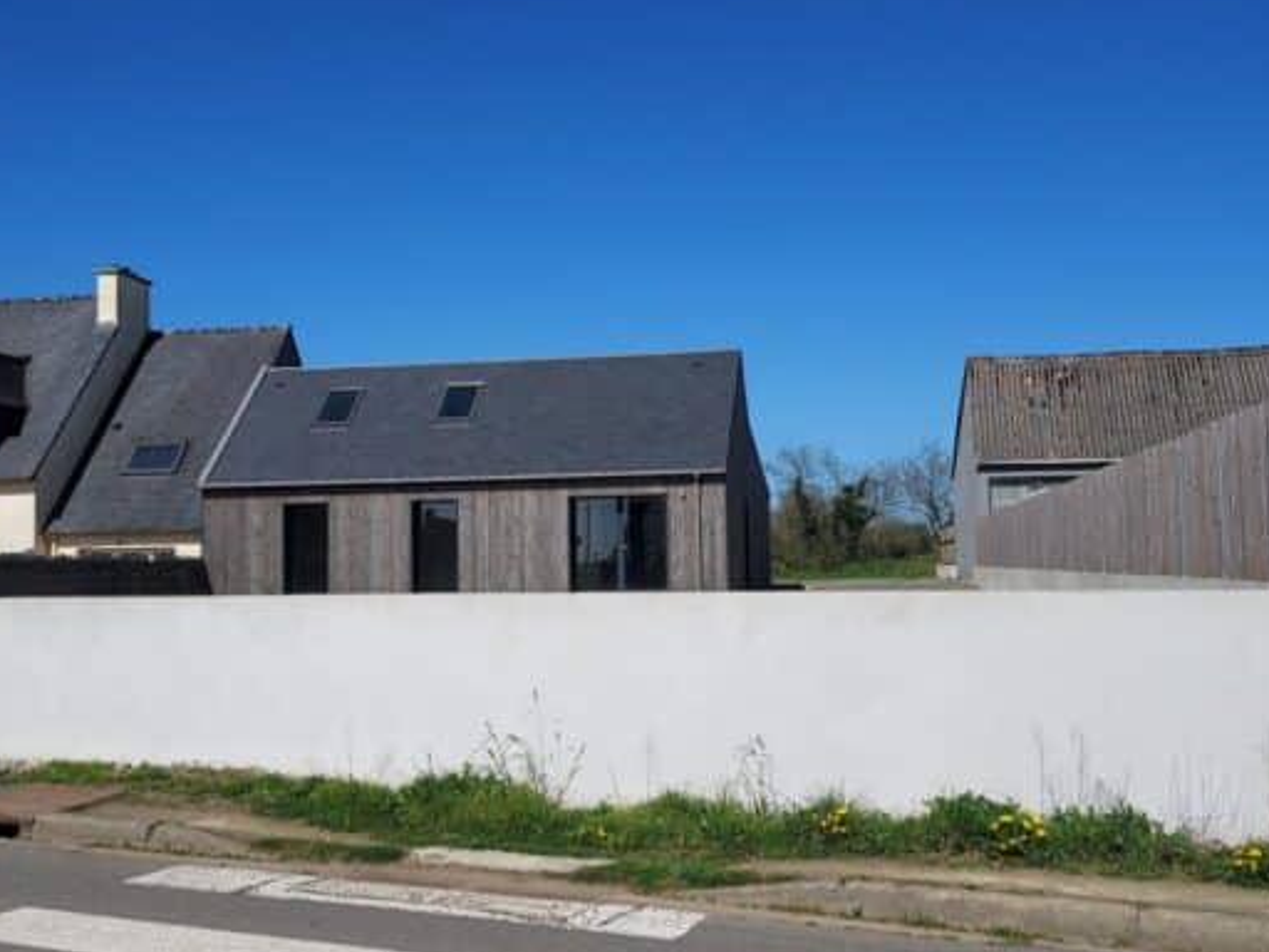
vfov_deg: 39.7
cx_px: 607
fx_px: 1320
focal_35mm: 36
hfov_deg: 51.3
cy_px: 476
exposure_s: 1/2203
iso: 40
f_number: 1.8
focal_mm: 4.6
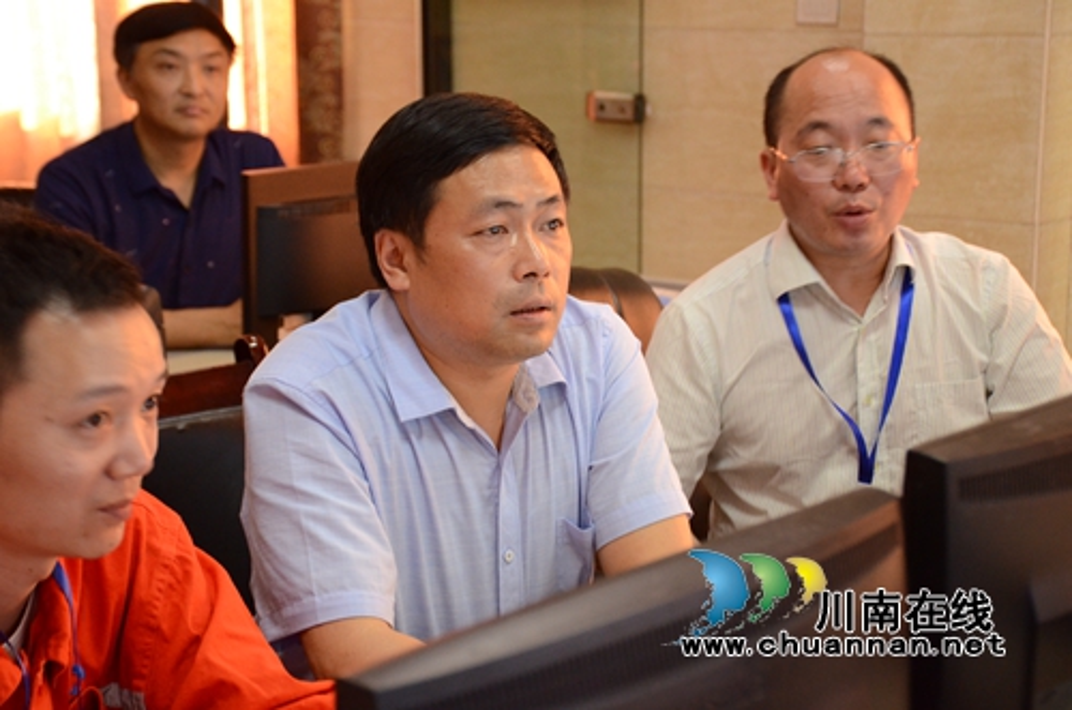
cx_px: 536
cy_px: 355
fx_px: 2317
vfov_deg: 17.4
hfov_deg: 26.0
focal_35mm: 78
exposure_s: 1/30
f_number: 4.8
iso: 2200
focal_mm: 52
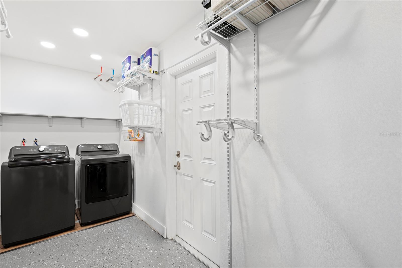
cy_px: 134
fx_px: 179
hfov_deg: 96.7
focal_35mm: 16
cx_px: 201
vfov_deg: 73.7
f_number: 9
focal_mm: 16
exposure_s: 1/5
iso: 640
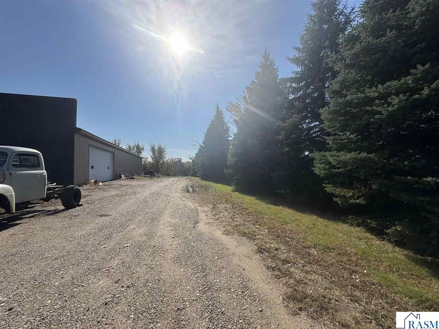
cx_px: 220
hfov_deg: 102.1
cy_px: 164
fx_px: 178
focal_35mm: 14
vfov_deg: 85.7
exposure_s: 1/4132
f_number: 2.2
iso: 50
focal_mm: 2.22
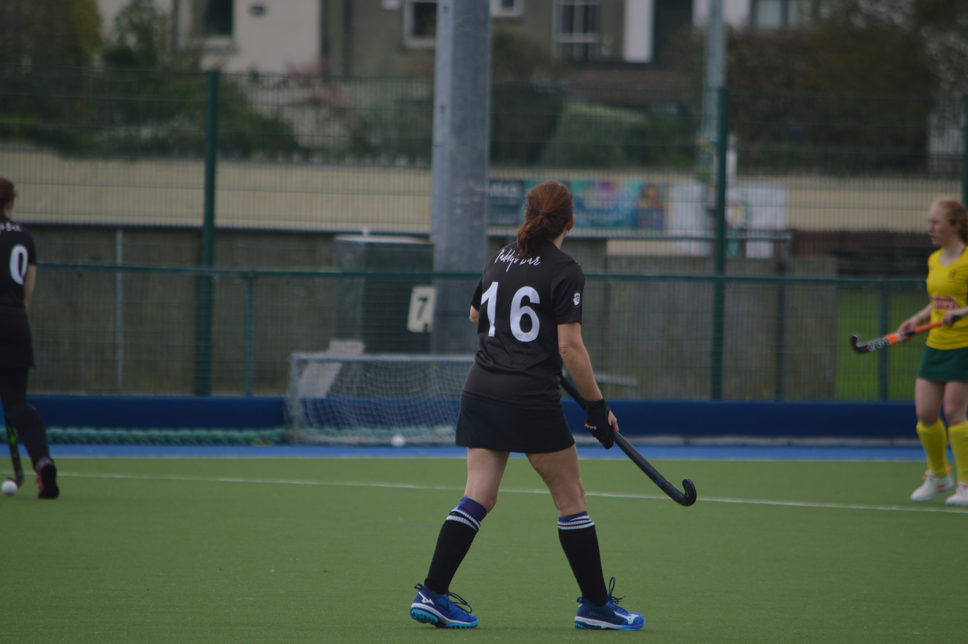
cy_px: 322
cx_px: 484
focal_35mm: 450
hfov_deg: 4.6
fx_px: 12089
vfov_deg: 3.0
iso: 200
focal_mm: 300
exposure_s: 1/400
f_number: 5.6
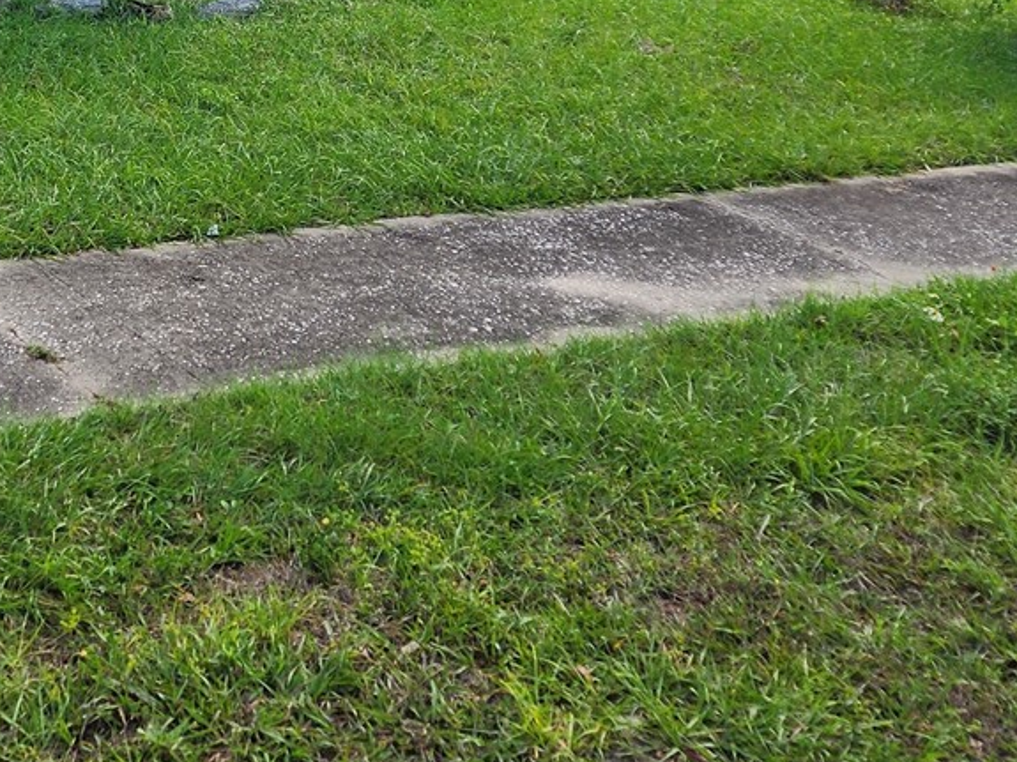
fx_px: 1880
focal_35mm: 64
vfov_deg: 21.0
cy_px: -202
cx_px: 198
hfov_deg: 29.6
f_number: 1.8
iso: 12
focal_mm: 6.4
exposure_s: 1/730
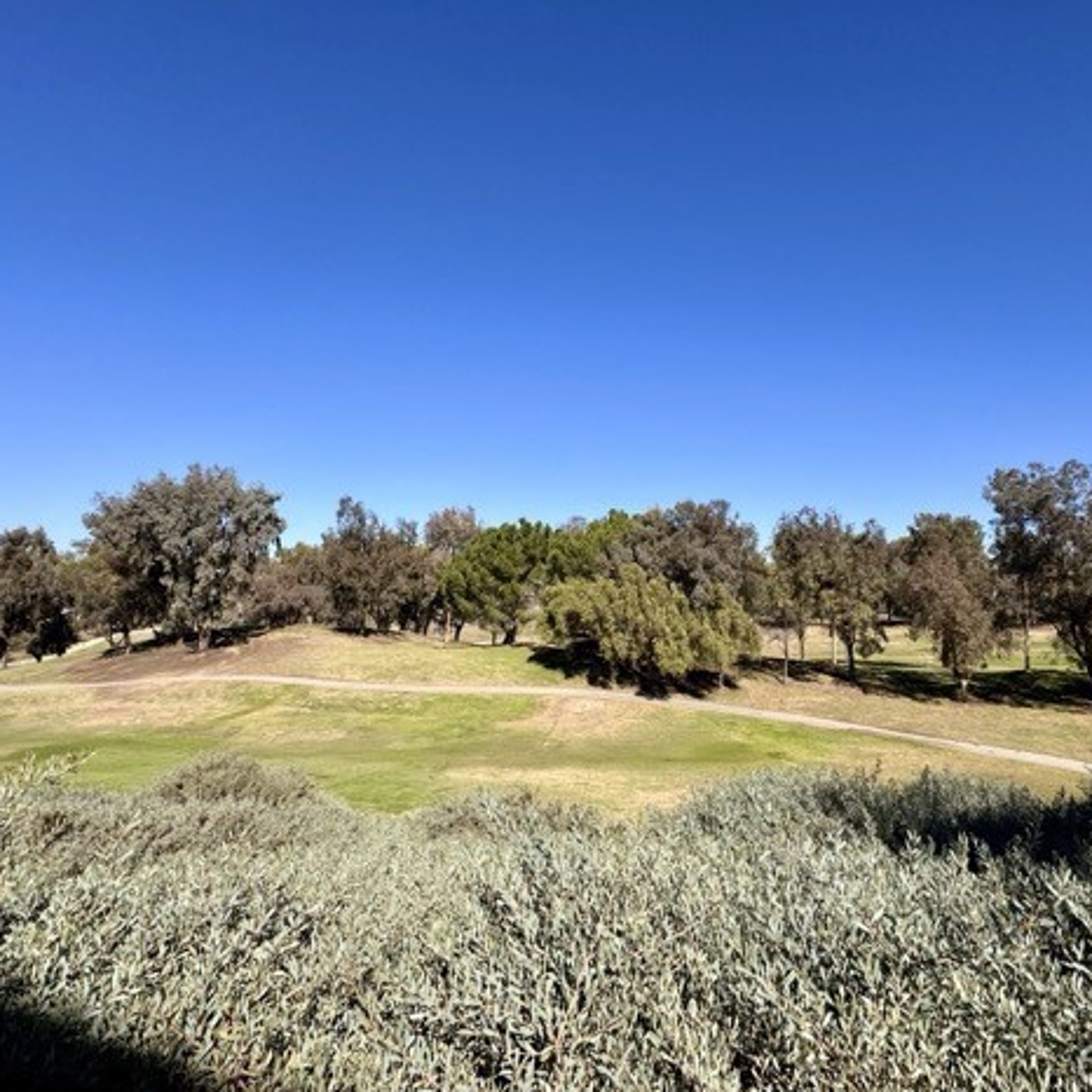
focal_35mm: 17
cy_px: 537
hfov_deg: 83.5
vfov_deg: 84.0
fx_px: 607
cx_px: 616
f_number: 2.2
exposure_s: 1/2028
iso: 50
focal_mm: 2.22
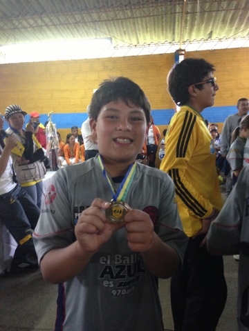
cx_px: 124
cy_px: 166
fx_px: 317
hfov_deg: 42.9
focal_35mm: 33
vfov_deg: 55.4
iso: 320
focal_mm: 4.13
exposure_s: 1/20
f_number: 2.4
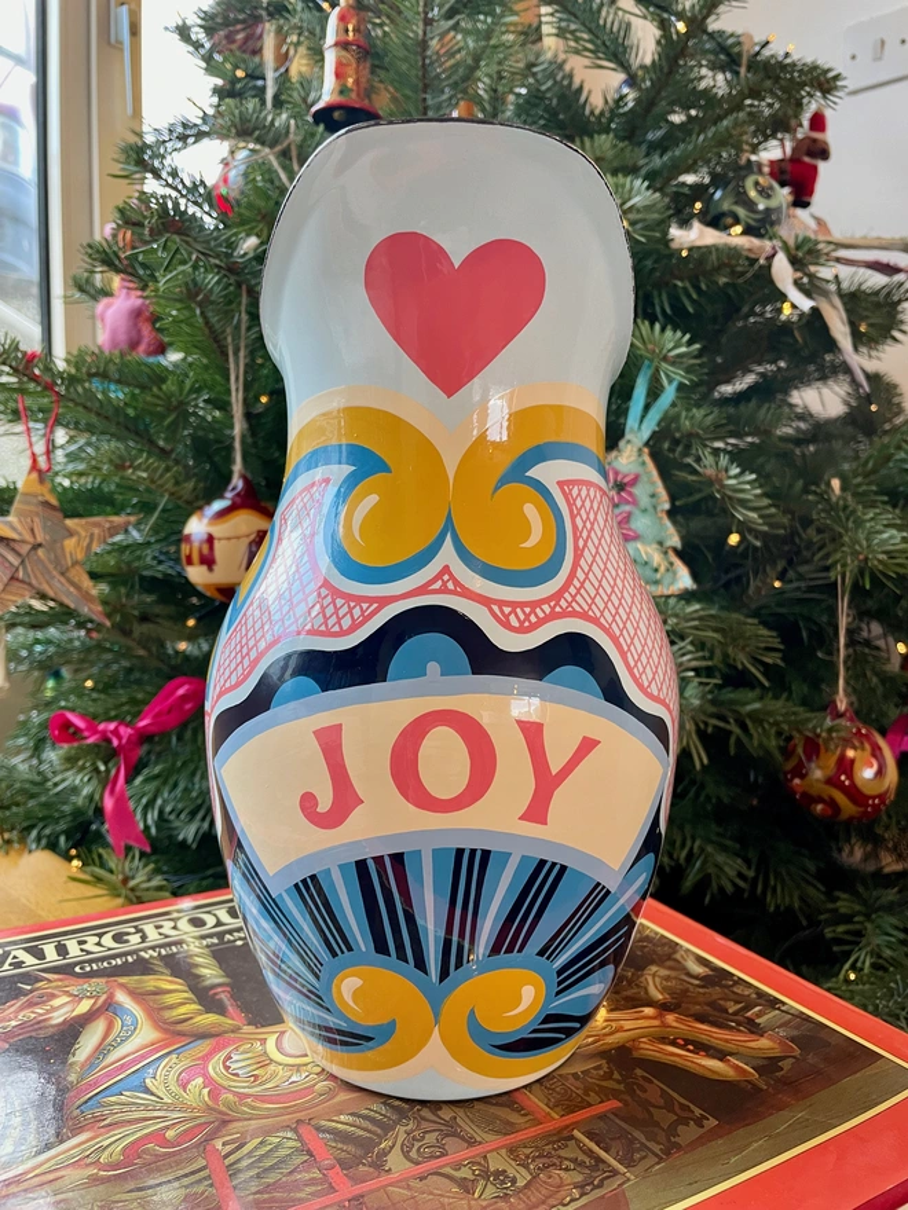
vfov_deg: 67.3
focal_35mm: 26
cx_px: 454
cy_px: 605
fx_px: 909
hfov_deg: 53.1
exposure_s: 1/79
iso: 125
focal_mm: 4.2
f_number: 1.6
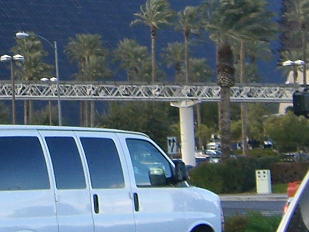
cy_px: -60
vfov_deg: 7.6
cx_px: -106
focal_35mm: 193
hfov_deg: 10.0
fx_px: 1723
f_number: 4
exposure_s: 1/200
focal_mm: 7.9
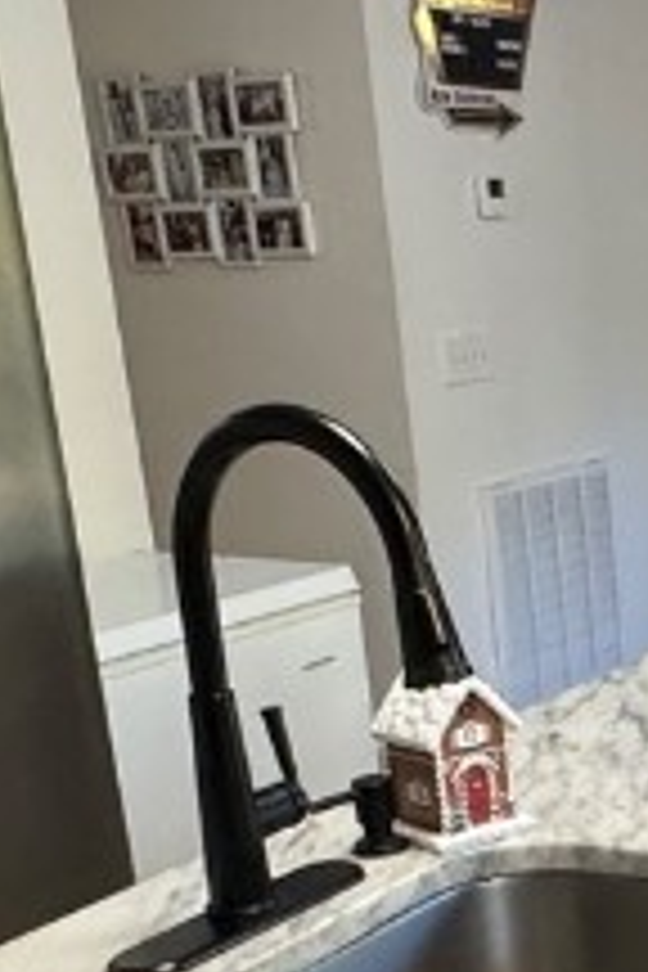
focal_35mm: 69
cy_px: 896
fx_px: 1863
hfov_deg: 17.9
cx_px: 927
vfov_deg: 28.0
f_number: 2.2
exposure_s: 1/120
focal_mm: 2.22
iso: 320
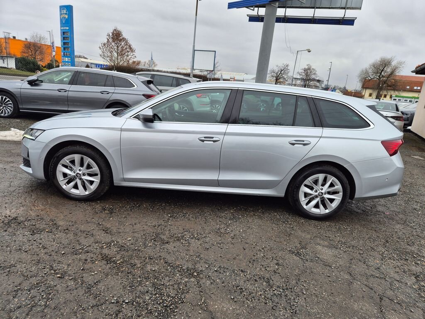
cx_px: 212
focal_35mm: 23
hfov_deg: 73.9
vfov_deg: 58.9
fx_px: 282
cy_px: 160
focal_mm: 5.4
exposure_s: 1/180
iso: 40
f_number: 1.8
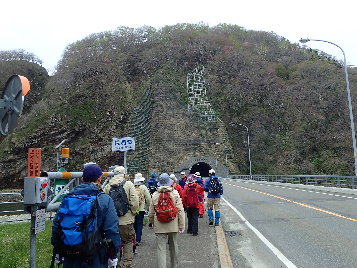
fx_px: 309
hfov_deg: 60.0
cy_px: 134
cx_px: 178
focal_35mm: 30
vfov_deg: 46.8
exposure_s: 1/400
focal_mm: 5.5
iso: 100
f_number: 3.2
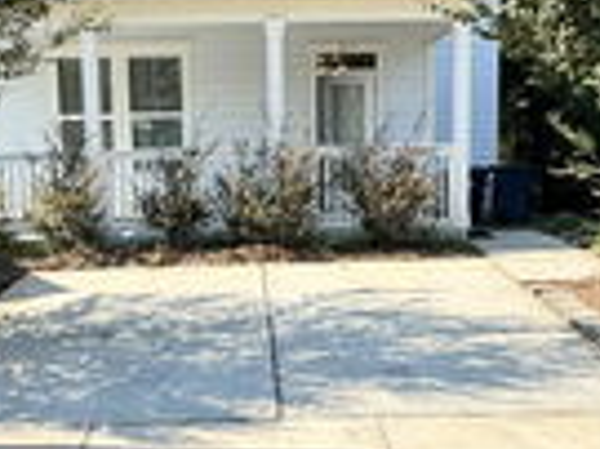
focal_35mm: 53
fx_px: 918
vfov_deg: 27.4
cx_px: 293
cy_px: 289
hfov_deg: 36.2
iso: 40
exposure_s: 1/397
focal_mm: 2.22
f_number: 2.2
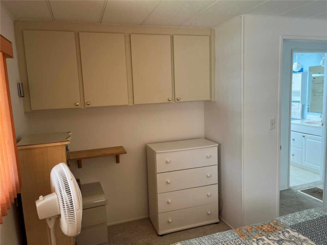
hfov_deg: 67.3
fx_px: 246
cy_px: 122
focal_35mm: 26
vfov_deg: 53.1
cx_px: 164
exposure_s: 1/120
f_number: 1.6
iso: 125
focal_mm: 5.1
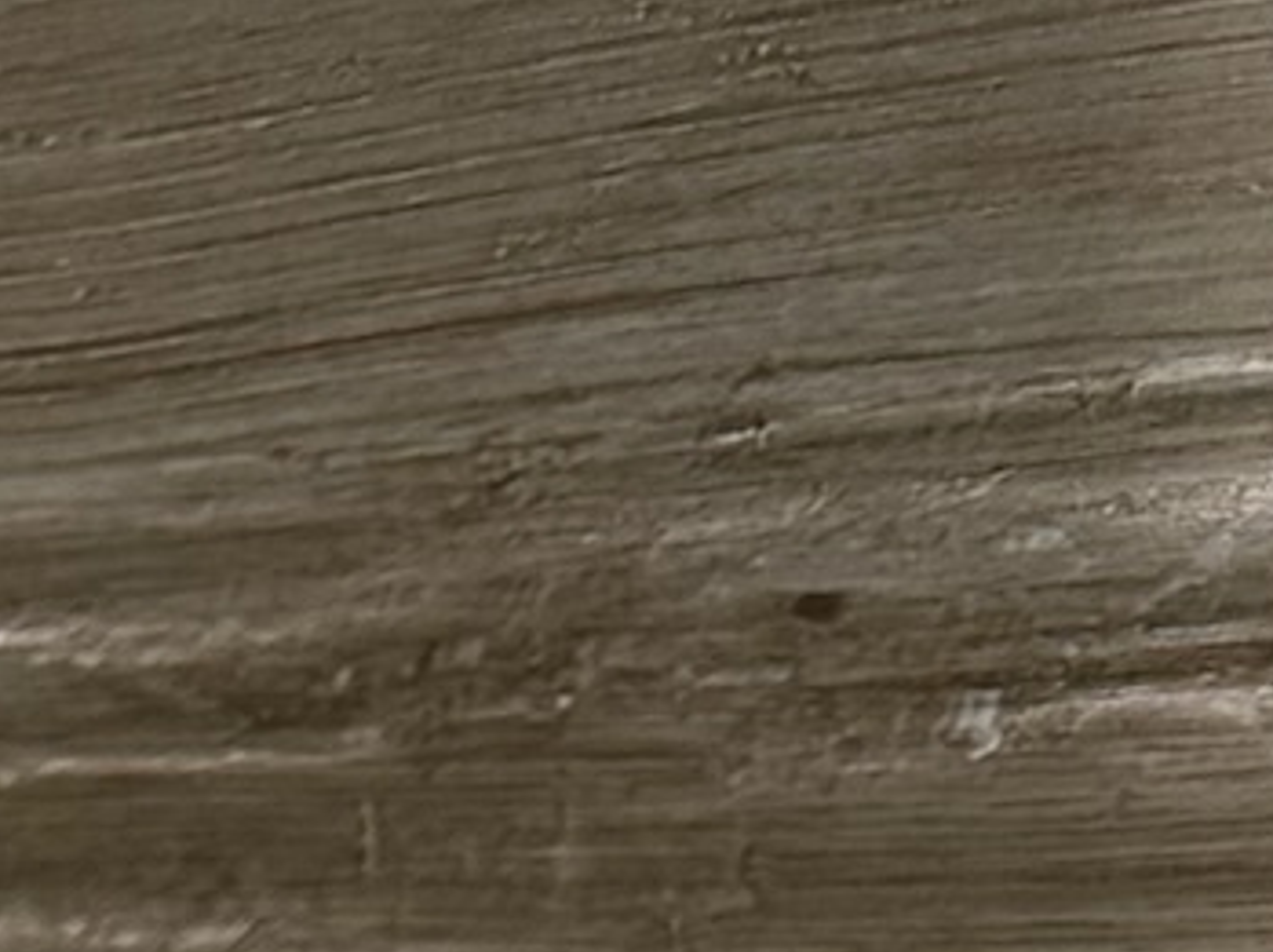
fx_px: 5180
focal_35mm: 141
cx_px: -1127
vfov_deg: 7.8
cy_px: 3575
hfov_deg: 12.6
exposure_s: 1/123
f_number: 1.78
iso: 64
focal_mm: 6.86
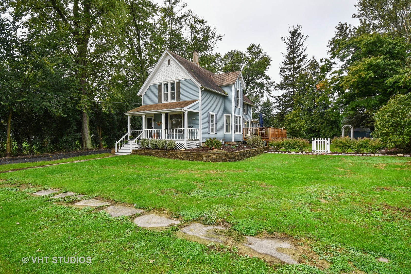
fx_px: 217
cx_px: 206
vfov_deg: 64.6
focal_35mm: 19
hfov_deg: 86.9
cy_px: 137
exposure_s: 1/125
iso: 200
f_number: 9
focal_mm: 13
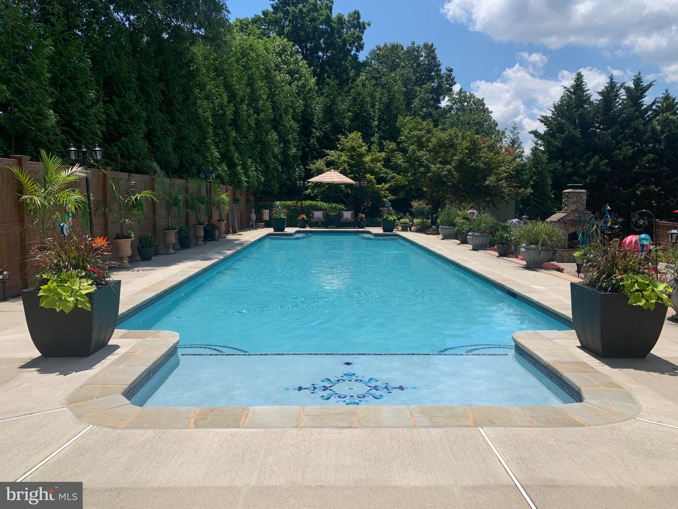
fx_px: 509
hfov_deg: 67.3
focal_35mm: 26
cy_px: 254
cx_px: 339
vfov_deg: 53.1
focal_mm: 4.25
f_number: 1.8
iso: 25
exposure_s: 1/3185
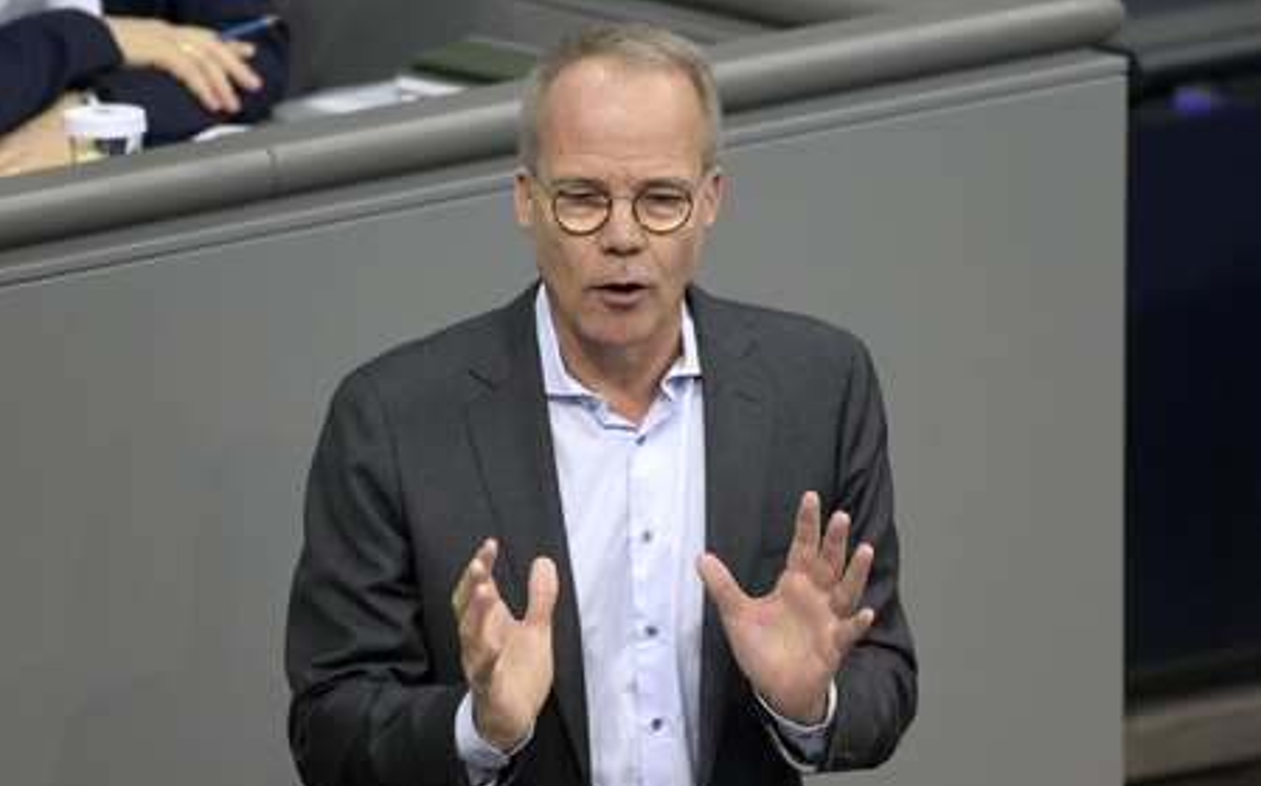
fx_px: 17585
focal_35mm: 512
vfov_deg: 2.6
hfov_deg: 4.1
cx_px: 630
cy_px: 418
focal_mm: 500
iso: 6400
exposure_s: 1/400
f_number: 5.6
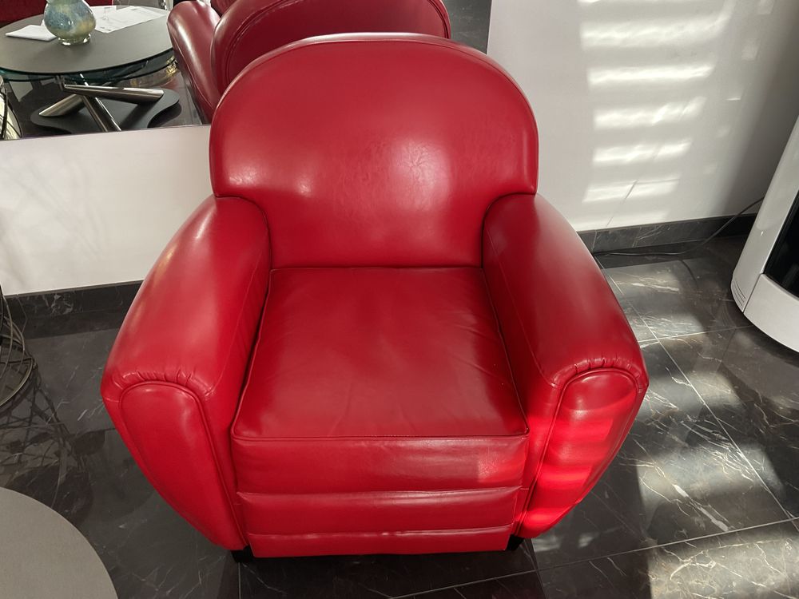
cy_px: 300
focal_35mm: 29
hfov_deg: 61.7
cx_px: 400
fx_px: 669
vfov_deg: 48.2
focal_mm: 3
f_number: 1.8
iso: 64
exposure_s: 1/78
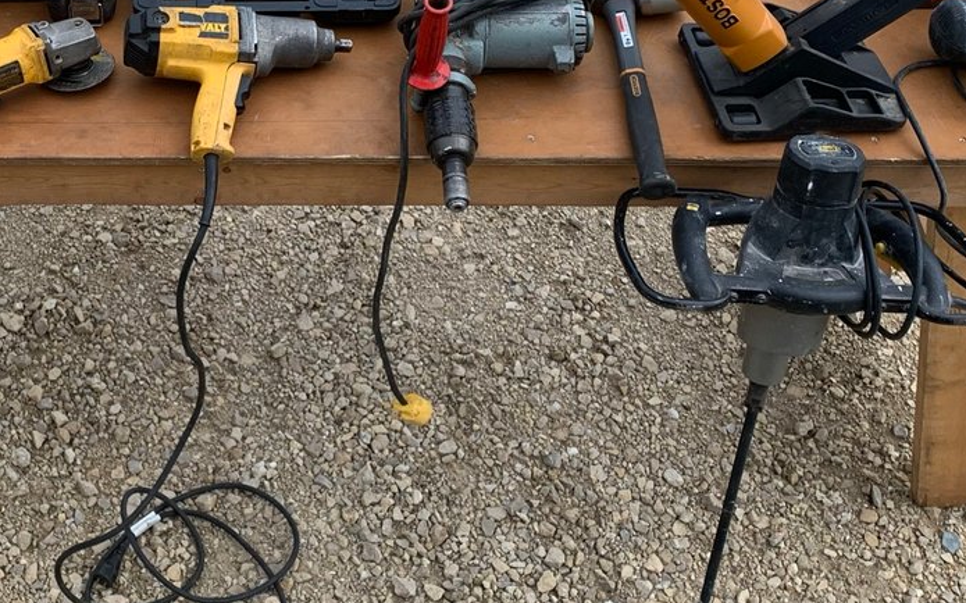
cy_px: 109
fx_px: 1579
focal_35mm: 60
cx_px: 226
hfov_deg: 33.3
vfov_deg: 21.3
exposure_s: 1/1634
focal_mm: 4.25
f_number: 1.8
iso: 25
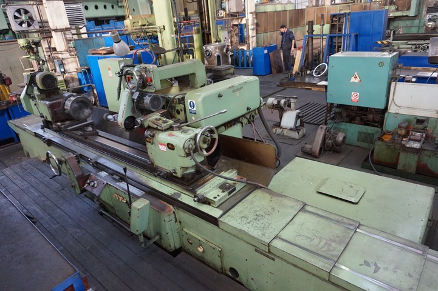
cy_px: 146
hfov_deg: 73.8
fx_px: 292
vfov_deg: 53.1
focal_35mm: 24
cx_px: 219
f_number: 3.5
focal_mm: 16
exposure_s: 1/160
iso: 2500
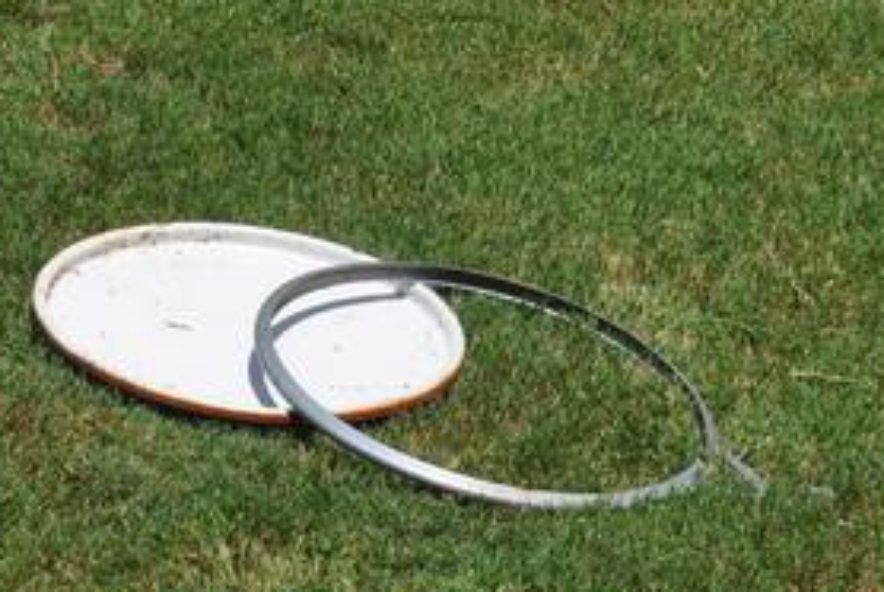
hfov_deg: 12.7
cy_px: -41
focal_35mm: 155
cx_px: -347
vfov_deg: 8.8
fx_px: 3810
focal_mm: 32
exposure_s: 1/400
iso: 200
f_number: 10
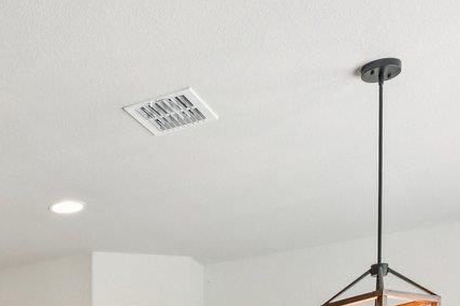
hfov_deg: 27.0
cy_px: 508
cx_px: -75
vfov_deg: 17.4
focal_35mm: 67
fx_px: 856
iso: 250
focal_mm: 14
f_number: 8
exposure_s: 1/15
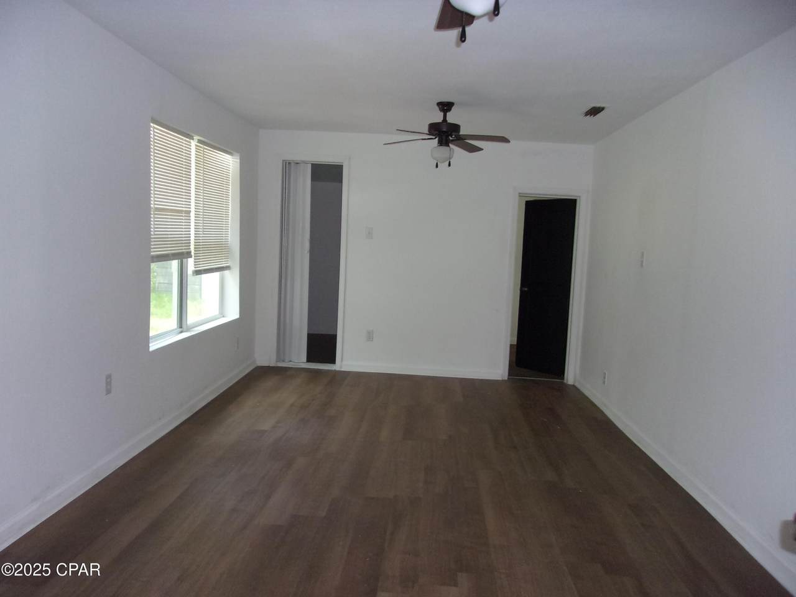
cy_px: 298
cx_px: 398
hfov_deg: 65.3
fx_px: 621
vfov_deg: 51.4
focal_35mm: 27
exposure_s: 1/34
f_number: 3
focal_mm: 4.9
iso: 200
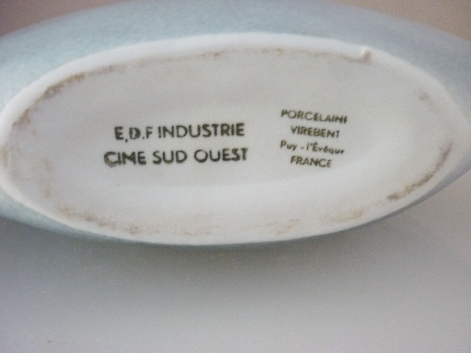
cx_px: 236
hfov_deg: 55.4
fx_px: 449
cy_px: 176
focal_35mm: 33
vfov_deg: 42.9
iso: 400
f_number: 2.8
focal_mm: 5.5
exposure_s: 1/10
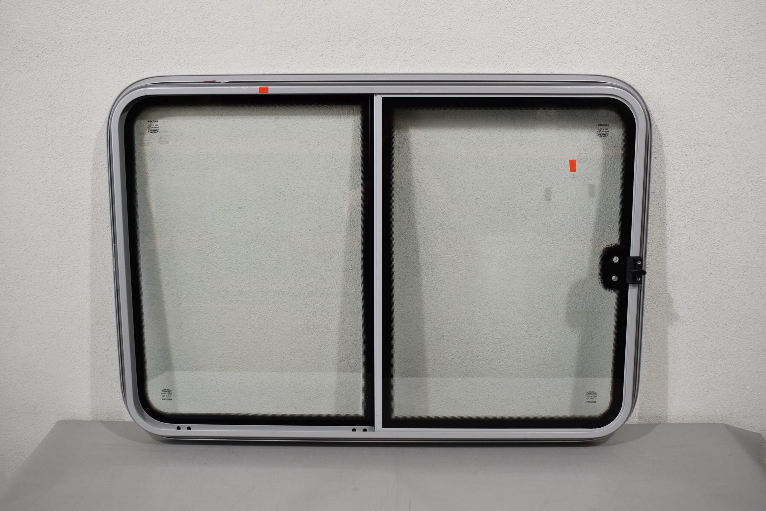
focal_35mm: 34
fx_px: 734
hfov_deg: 55.1
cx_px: 383
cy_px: 256
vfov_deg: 38.4
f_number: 5.6
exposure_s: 1/125
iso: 400
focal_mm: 23
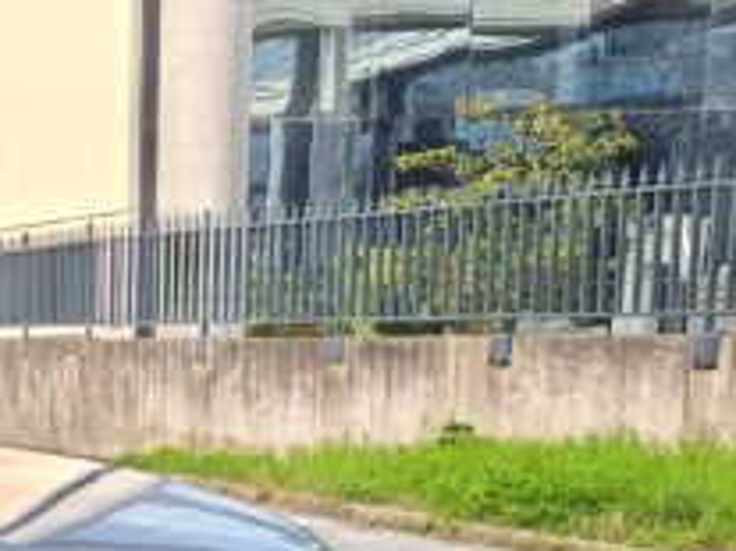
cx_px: -398
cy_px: 654
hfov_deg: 19.1
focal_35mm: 89
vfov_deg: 16.0
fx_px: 1891
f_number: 1.7
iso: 86
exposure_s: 1/100
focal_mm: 5.24
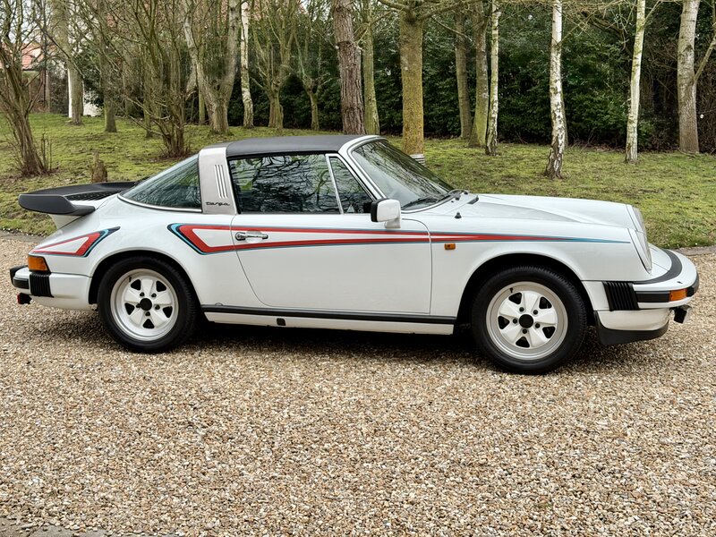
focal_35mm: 48
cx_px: 358
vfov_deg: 30.3
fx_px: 993
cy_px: 268
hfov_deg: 39.7
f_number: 1.78
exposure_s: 1/66
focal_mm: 6.76
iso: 100
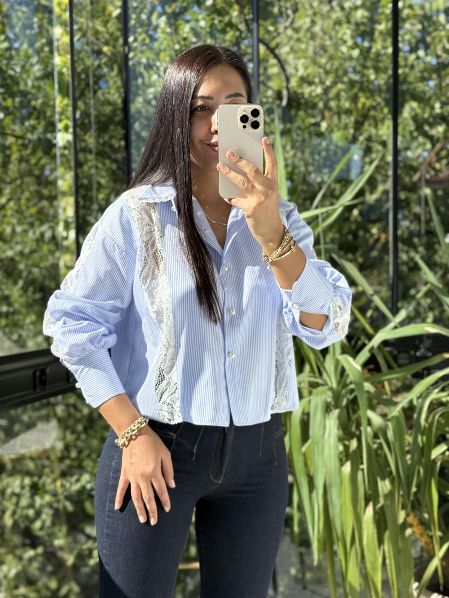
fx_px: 830
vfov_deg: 39.7
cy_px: 299
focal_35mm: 48
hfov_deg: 30.3
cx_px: 224
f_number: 1.78
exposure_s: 1/1185
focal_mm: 6.76
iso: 80
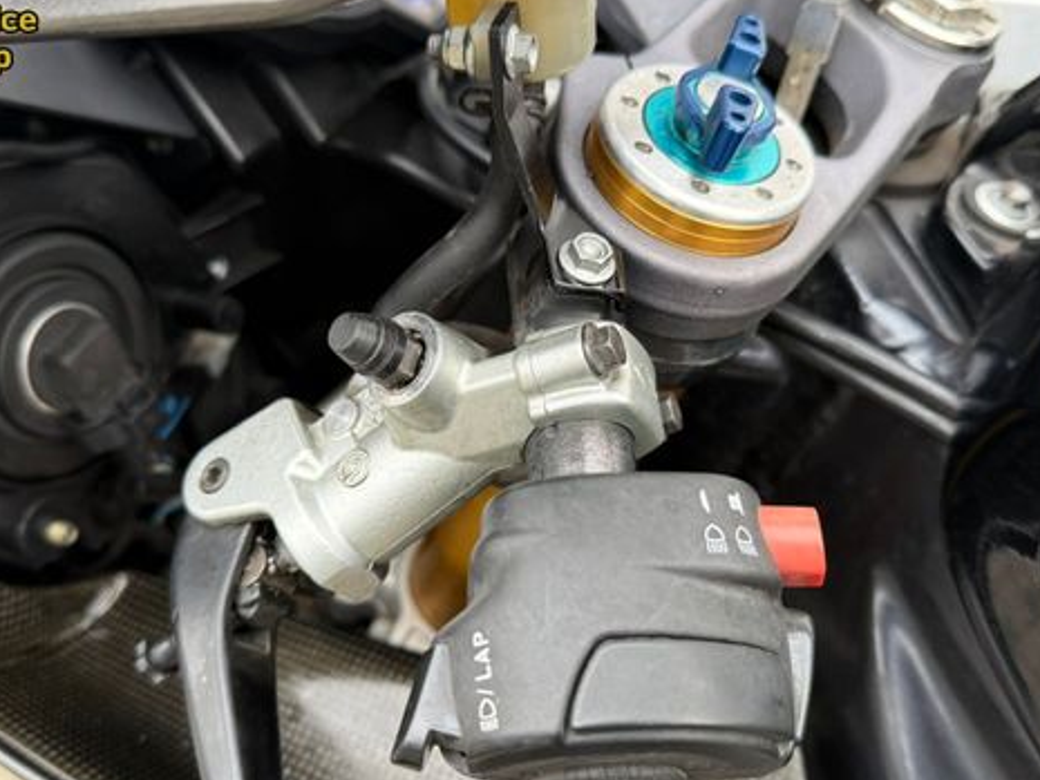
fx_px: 992
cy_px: 409
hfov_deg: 55.3
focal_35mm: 33
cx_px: 528
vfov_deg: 43.0
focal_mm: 6.76
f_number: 1.78
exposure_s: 1/86
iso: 200
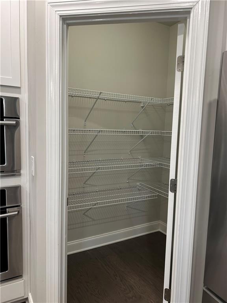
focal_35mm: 26
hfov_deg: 53.1
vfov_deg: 67.3
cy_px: 152
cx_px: 114
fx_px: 227
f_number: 1.5
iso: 80
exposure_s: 1/60
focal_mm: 5.7
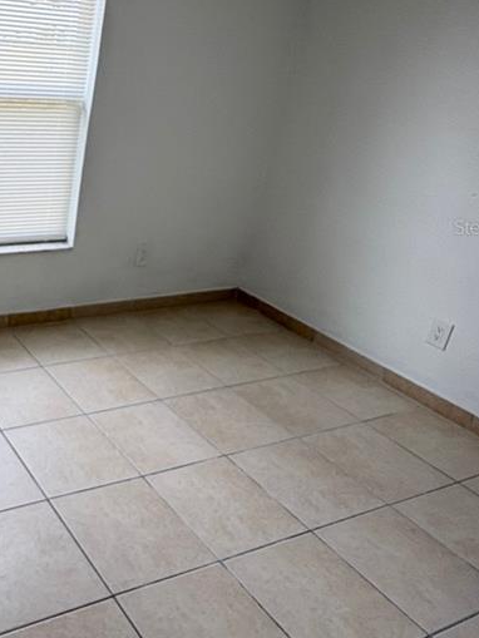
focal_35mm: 33
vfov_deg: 54.5
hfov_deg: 37.4
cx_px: -21
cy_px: 227
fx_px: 609
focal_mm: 2.22
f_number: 2.2
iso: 50
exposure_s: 1/99
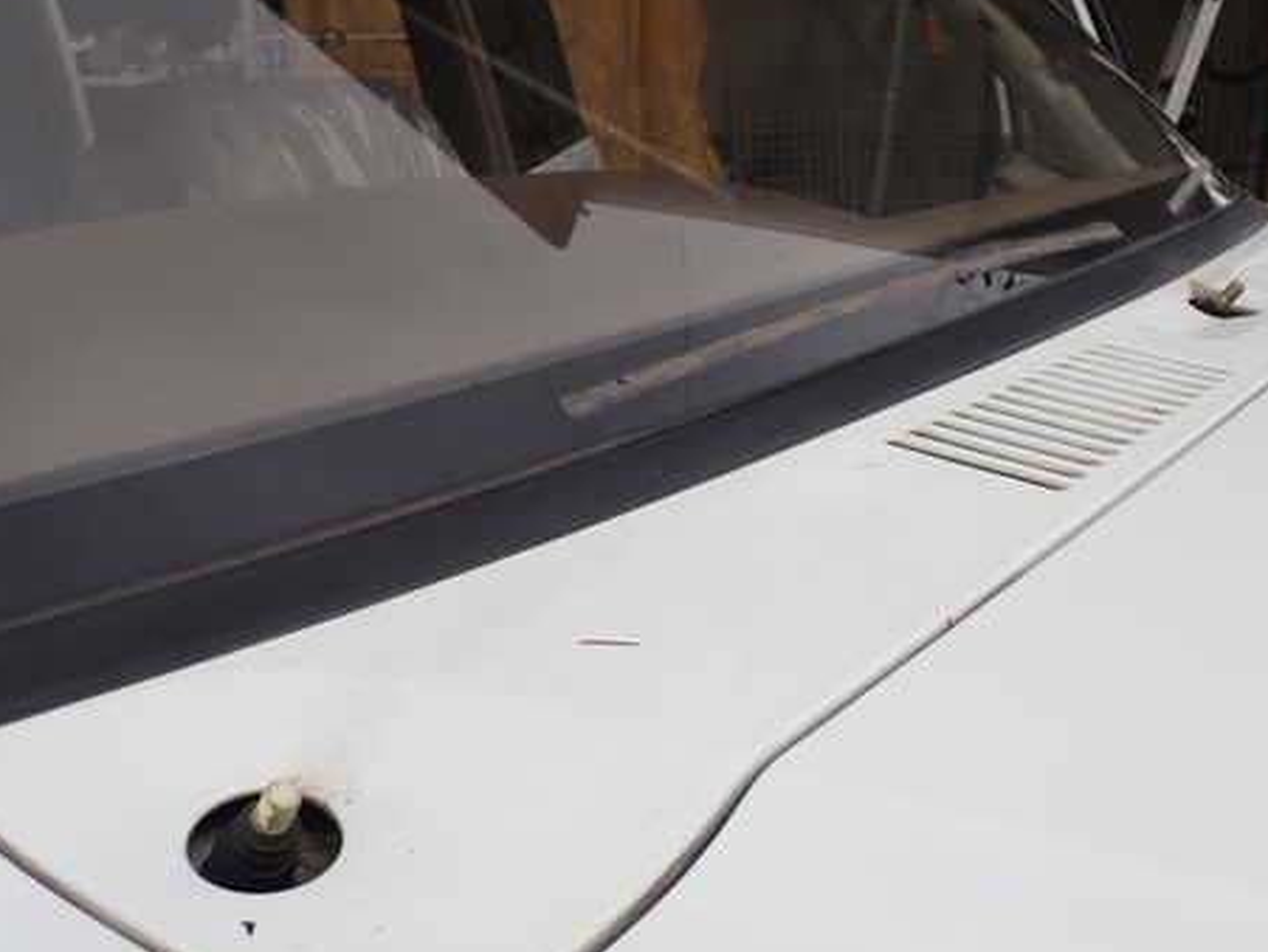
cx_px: 741
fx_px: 1466
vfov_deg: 36.0
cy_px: 518
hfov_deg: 46.6
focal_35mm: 40
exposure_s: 1/500
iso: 100
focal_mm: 5.4
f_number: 3.2
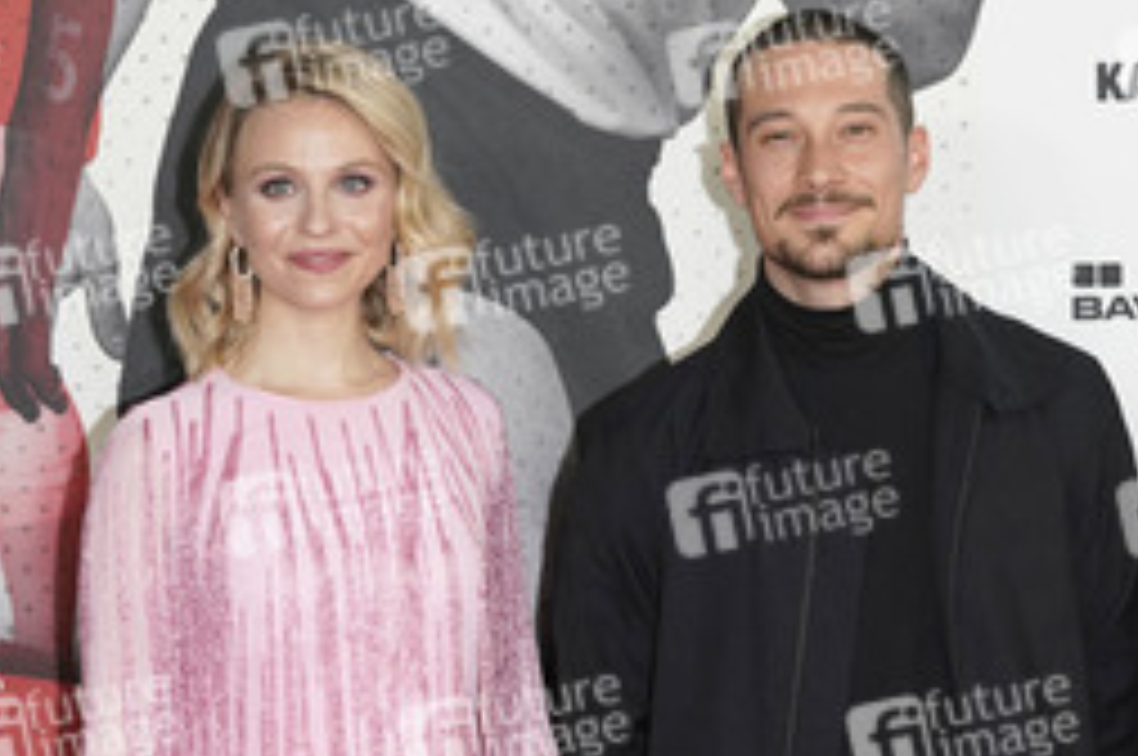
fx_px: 3946
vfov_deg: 10.9
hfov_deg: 16.3
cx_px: 843
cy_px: 616
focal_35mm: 125
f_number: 8
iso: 1600
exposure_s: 1/250
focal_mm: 70
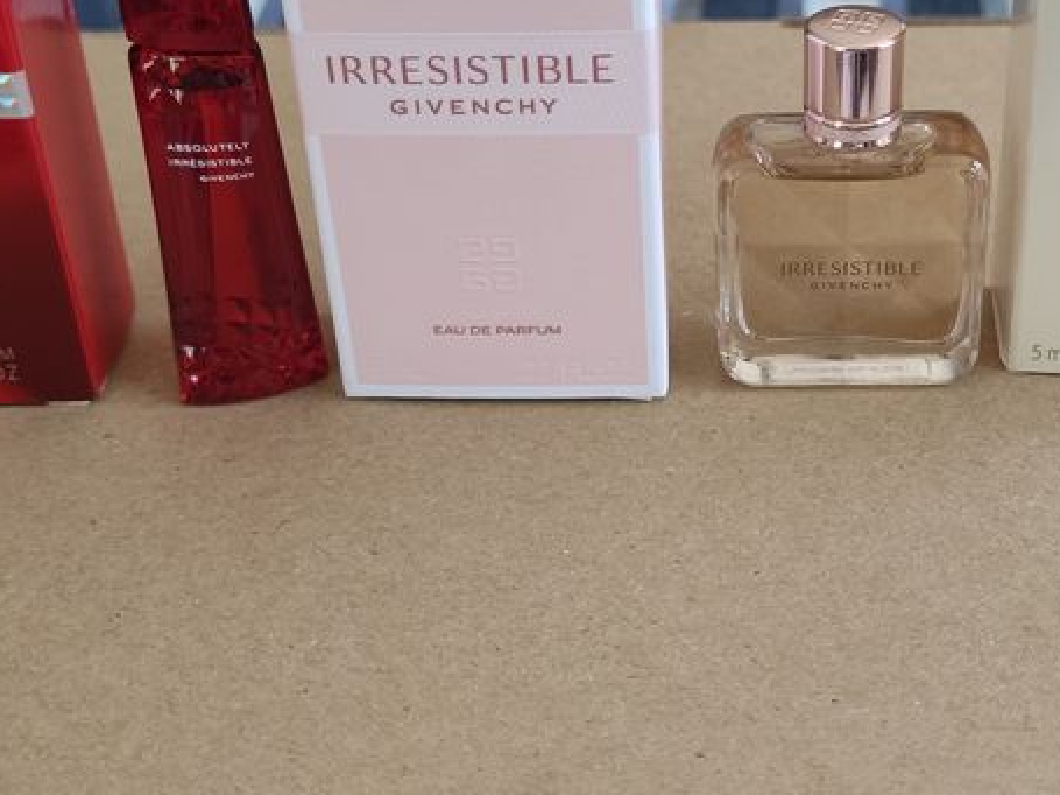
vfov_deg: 26.4
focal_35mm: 55
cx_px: 729
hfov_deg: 34.5
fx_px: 1684
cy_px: 290
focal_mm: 5.43
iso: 95
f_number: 1.89
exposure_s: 1/100
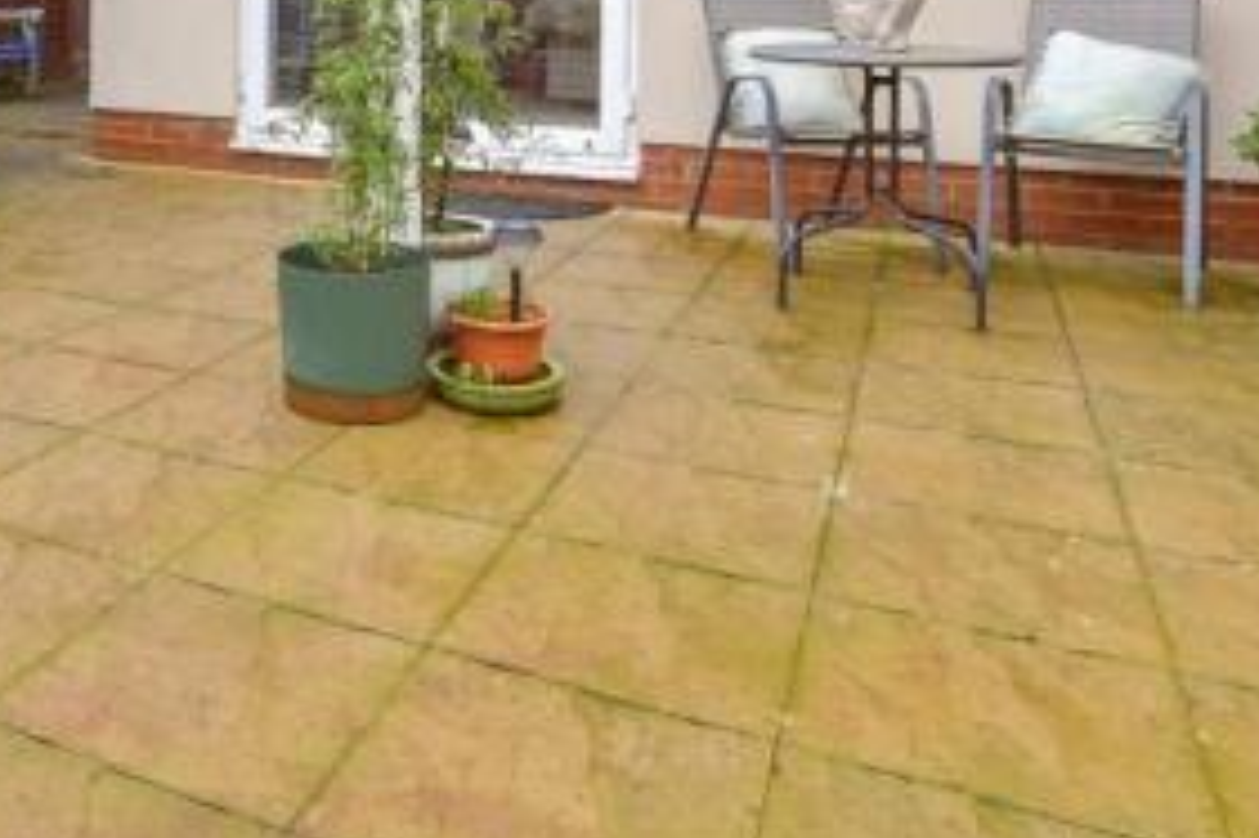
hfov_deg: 49.9
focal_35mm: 35
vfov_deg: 34.1
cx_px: 186
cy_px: -20
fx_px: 1223
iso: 200
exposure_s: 1/30
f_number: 8
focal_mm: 10
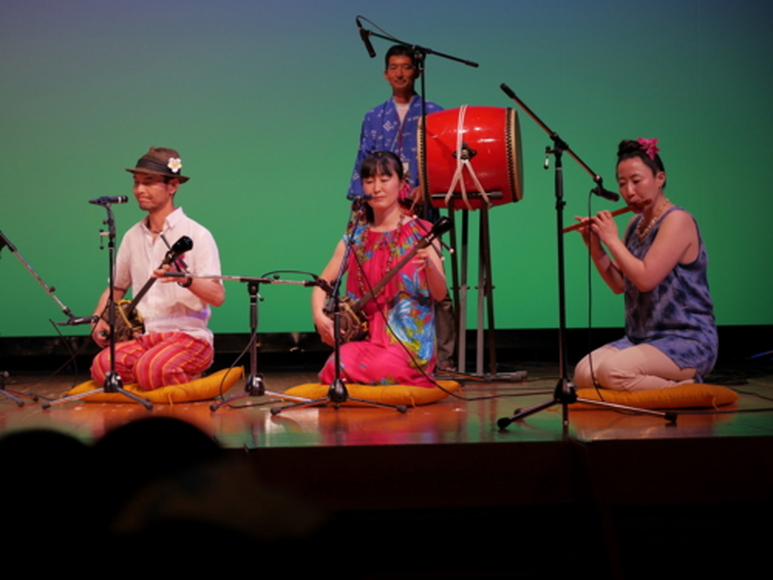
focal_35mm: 98
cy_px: 290
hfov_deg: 20.0
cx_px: 386
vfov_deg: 15.1
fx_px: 2188
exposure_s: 1/125
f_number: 2.8
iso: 200
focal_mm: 49
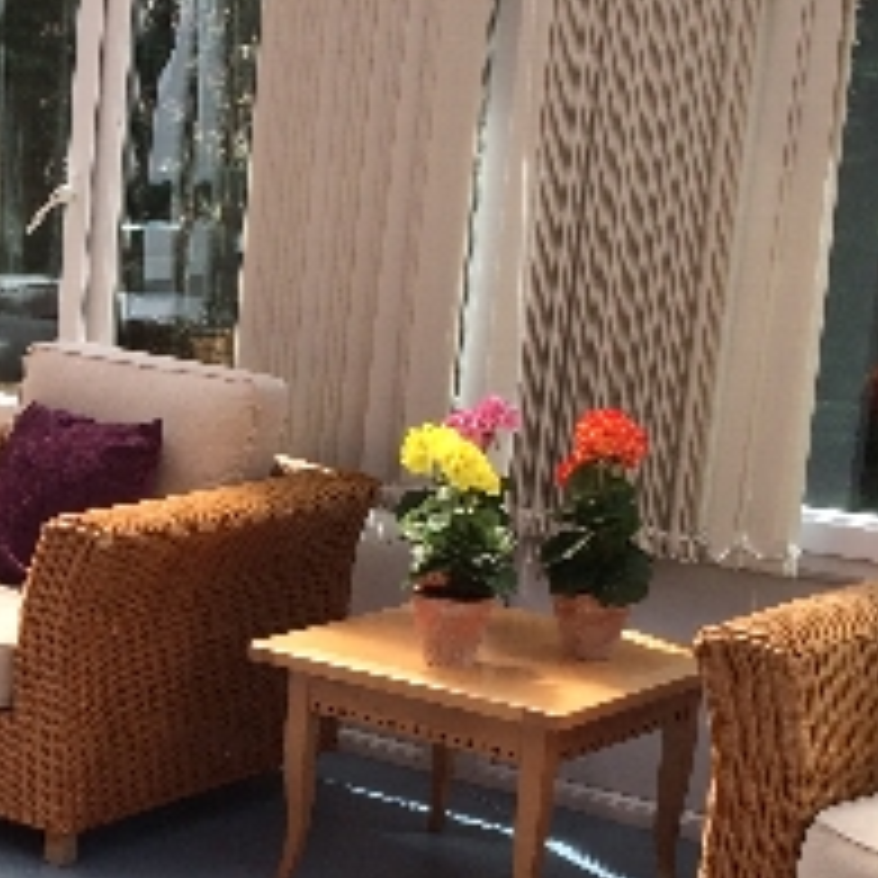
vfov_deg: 21.8
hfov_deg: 20.4
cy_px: 621
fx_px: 2267
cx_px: -189
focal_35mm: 79
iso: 32
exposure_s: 1/604
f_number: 2.2
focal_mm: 4.15
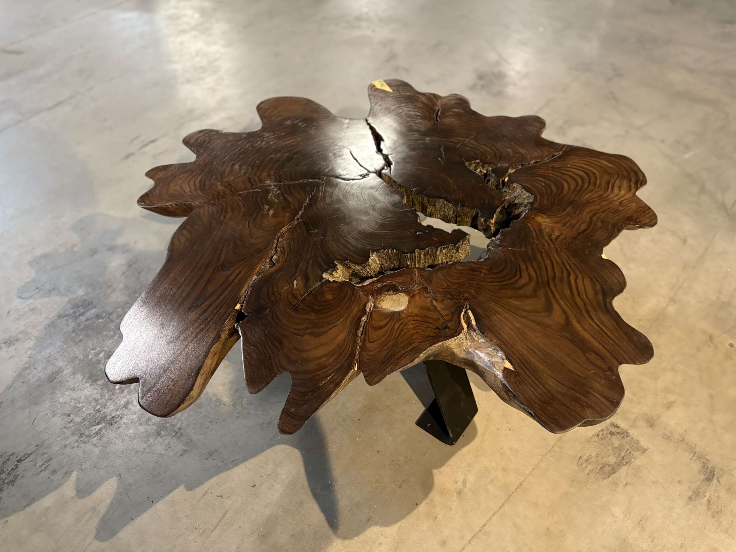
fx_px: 553
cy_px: 276
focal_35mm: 26
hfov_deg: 67.3
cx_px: 368
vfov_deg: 53.1
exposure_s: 1/25
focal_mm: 5.96
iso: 500
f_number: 1.6
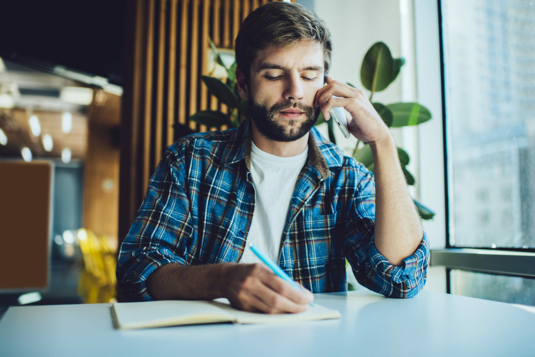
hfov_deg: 54.4
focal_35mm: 35
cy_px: 178
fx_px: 520
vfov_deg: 37.9
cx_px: 268
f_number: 1.8
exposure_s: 1/320
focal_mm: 35
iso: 160
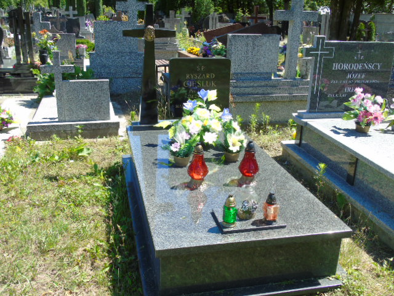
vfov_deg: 41.8
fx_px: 387
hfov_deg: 54.0
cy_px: 148
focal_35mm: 34
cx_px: 197
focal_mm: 6.1
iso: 80
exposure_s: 1/250
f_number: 3.8
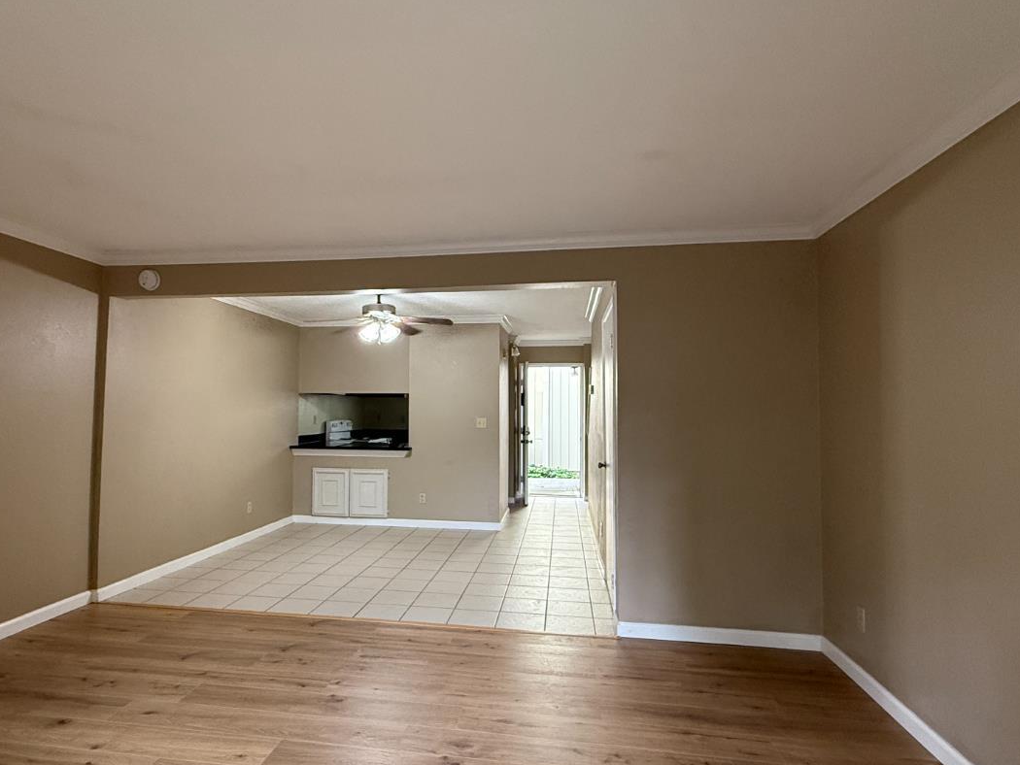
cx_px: 472
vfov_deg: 66.0
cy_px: 387
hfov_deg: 81.6
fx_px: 589
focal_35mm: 20
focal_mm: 2.22
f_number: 2.2
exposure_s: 1/120
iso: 400
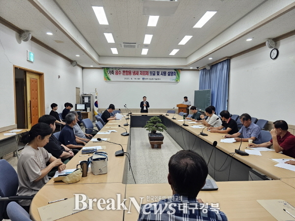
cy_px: 110
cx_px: 148
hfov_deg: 73.9
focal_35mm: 23
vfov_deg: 58.9
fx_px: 196
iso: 125
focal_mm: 6.3
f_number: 1.7
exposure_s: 1/120
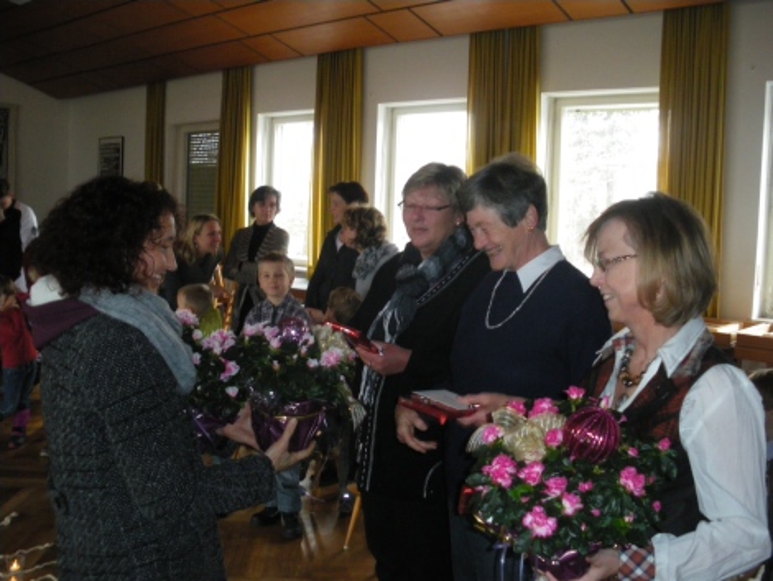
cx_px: 386
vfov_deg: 39.7
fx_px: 804
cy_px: 290
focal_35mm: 36
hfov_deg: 51.3
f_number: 3.5
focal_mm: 6.3
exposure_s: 1/50
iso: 400
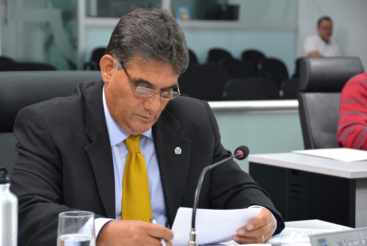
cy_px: 123
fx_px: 1148
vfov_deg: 12.2
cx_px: 184
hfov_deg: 18.2
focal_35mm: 112
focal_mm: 75
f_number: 5
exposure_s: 1/60
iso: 560
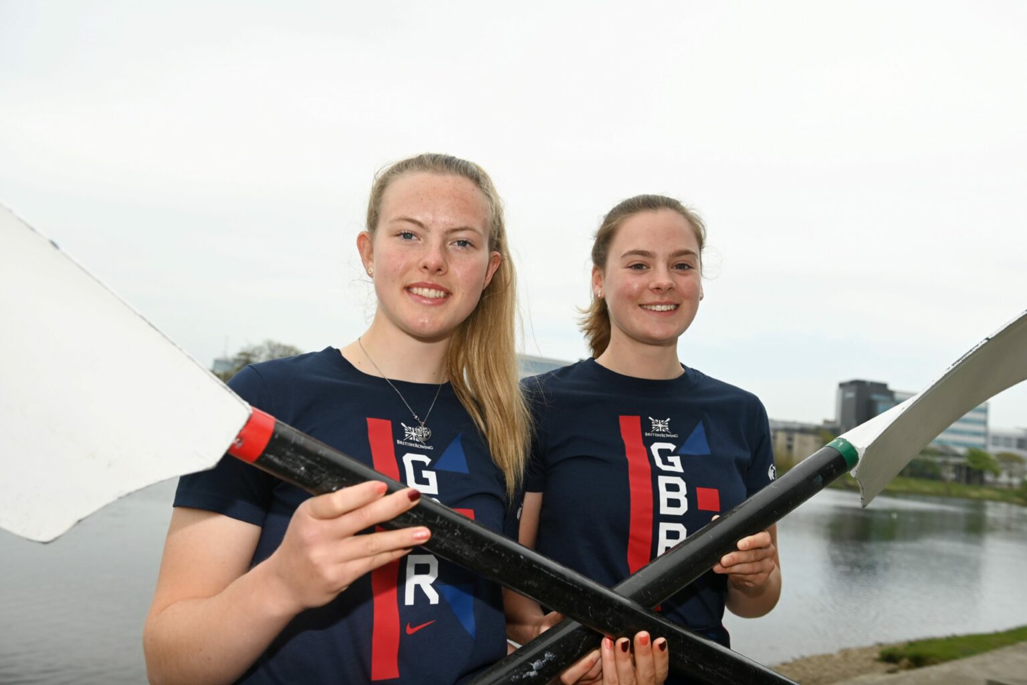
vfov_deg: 45.0
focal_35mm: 29
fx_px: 827
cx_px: 514
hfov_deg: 63.7
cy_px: 342
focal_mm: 29
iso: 400
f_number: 5
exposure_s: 1/1600
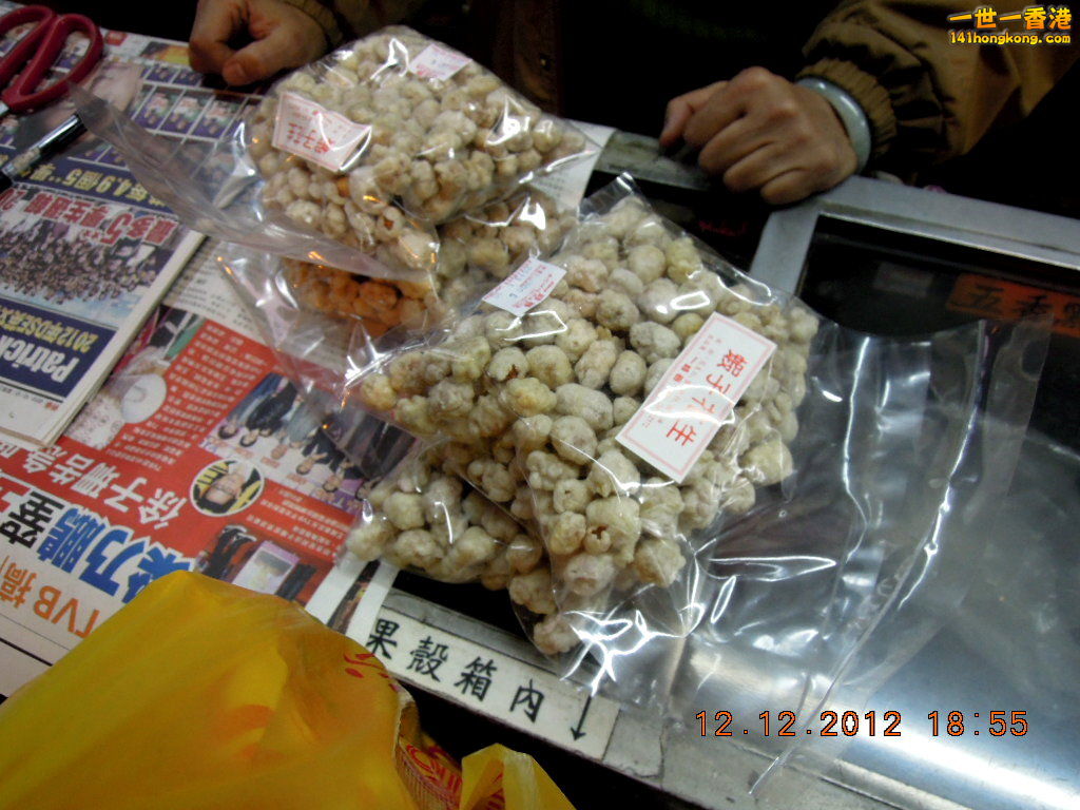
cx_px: 540
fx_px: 749
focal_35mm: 24
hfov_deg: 71.6
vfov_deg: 56.8
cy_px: 405
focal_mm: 4.3
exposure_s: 1/30
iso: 250
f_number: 2.8
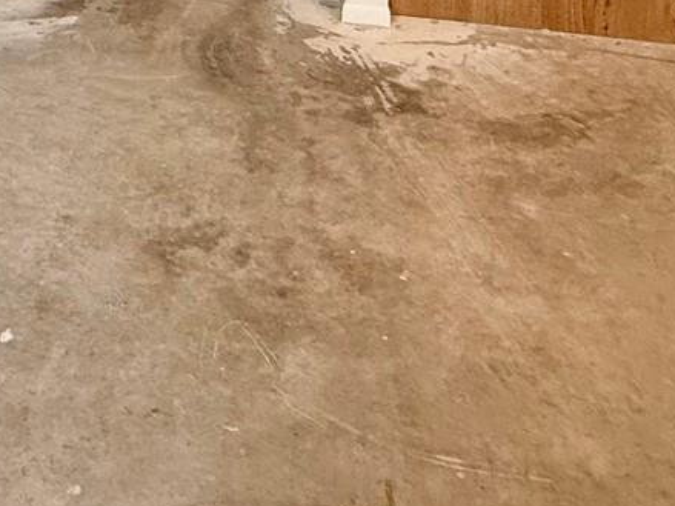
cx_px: 80
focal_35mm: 51
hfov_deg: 35.5
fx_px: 994
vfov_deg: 21.8
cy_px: -321
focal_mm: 2.22
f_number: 2.2
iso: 320
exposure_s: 1/60
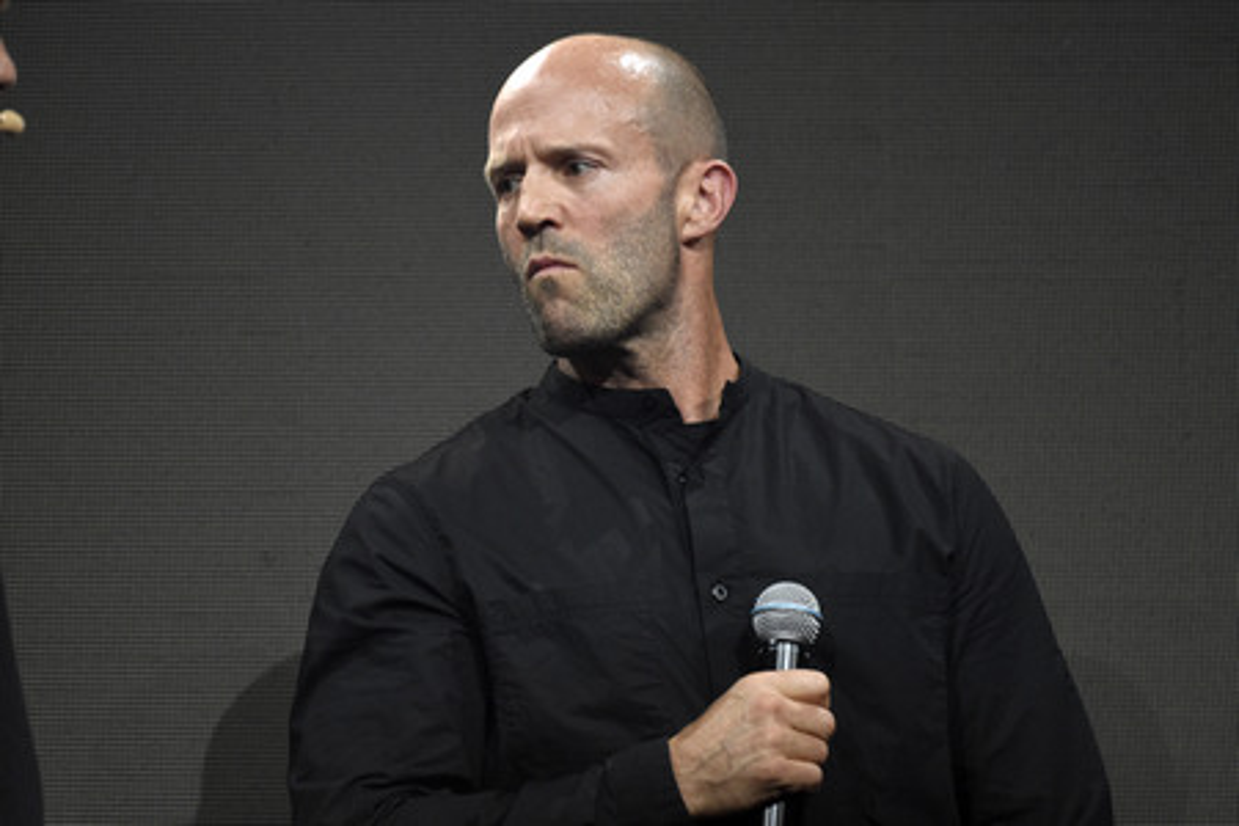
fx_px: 17207
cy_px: 413
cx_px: 620
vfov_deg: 2.7
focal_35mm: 500
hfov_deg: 4.1
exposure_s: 1/160
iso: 3200
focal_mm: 500
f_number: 5.6
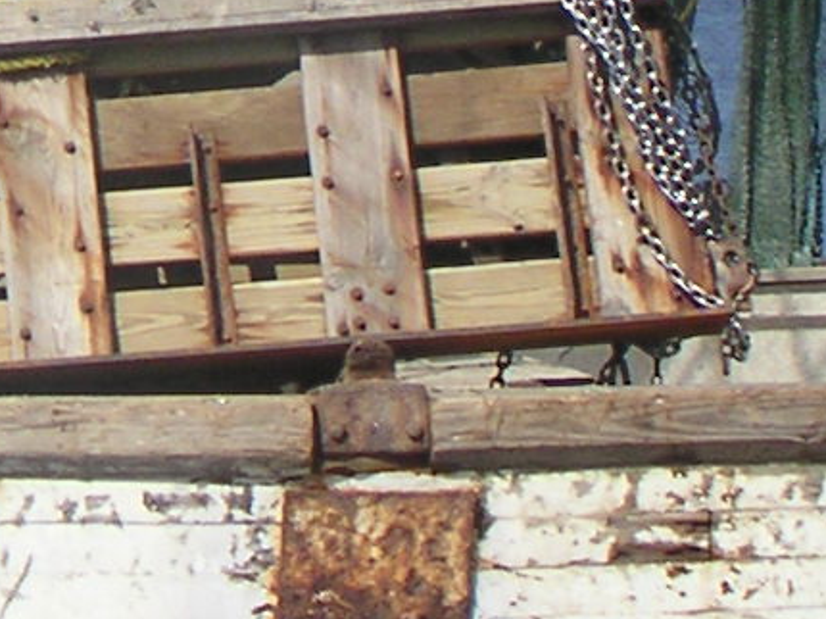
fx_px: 4317
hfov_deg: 10.4
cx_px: -578
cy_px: -579
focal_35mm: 181
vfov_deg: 7.9
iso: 50
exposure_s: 1/1000
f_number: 6.7
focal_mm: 6
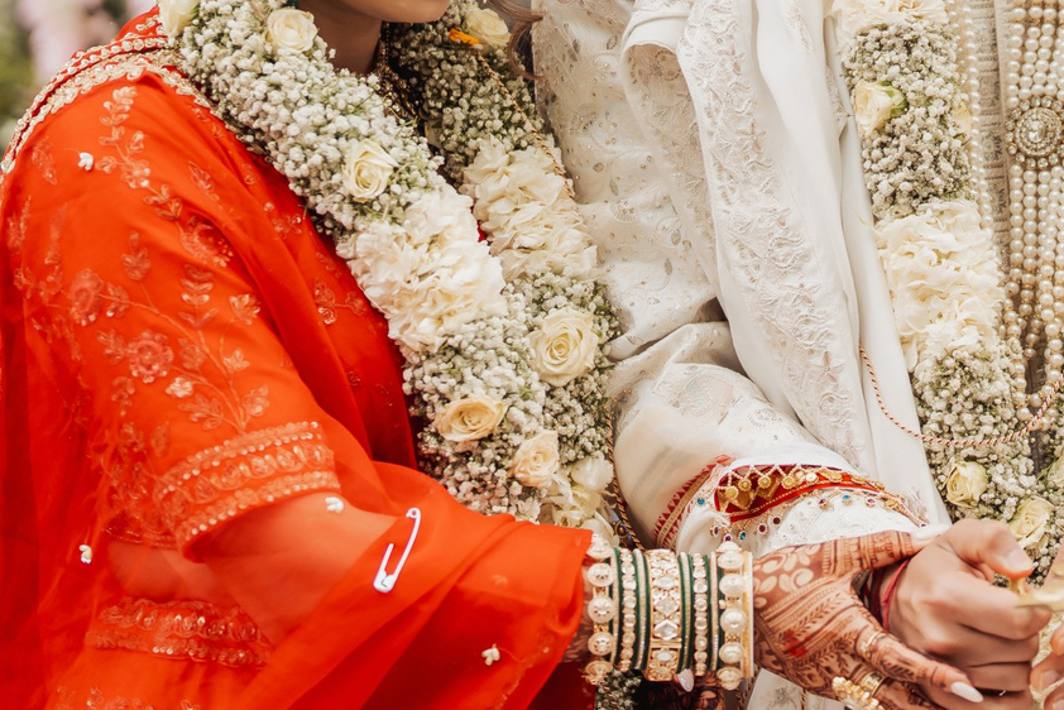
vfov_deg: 9.0
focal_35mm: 152
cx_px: 1055
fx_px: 4494
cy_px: 170
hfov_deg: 13.3
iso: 100
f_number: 1.2
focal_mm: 50
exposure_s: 1/3200
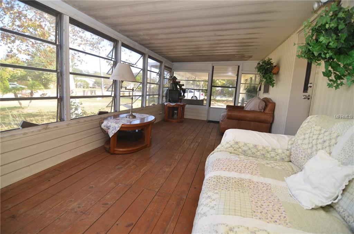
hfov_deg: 90.2
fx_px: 177
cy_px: 117
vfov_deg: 67.1
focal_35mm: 18
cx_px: 177
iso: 100
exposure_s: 1/80
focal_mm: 12
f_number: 4.5
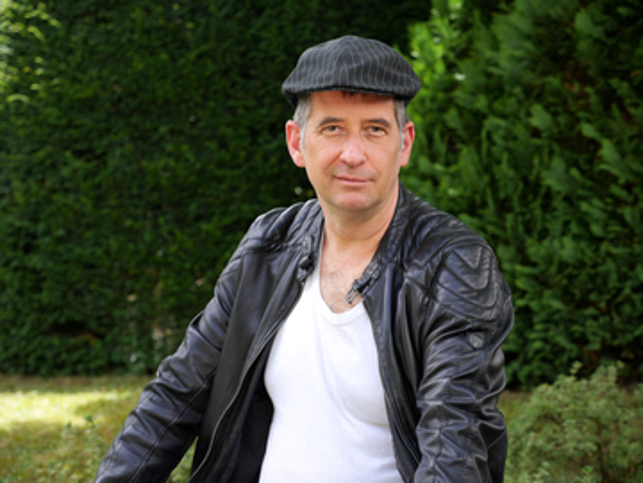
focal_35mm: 70
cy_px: 242
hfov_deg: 27.8
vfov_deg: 21.0
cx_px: 322
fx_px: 1300
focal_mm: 35
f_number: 2.8
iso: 200
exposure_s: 1/320
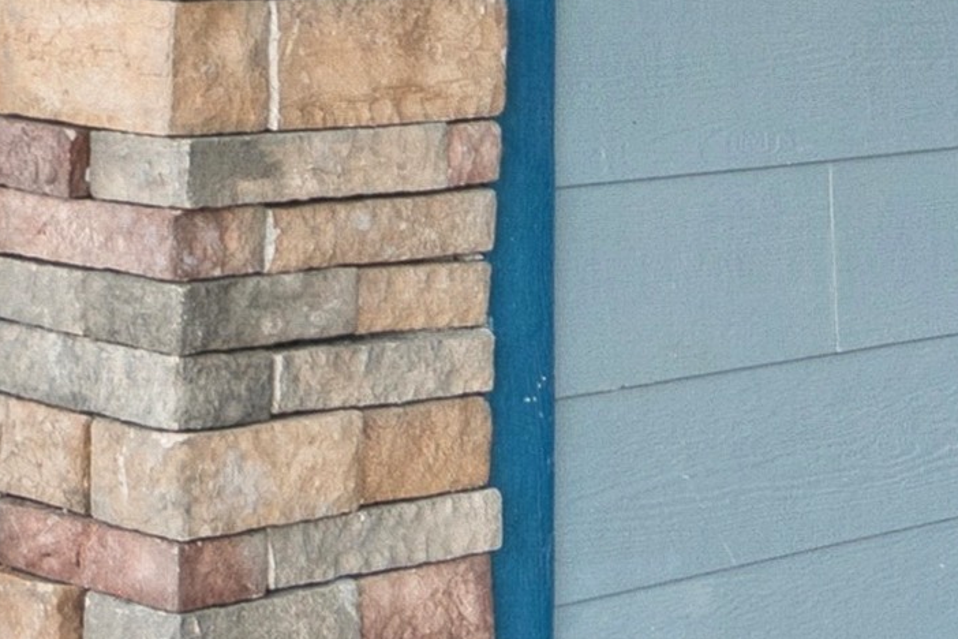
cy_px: -218
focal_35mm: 119
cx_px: -340
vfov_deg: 11.2
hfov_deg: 16.2
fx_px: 3166
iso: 100
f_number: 6.3
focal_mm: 10
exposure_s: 1/25
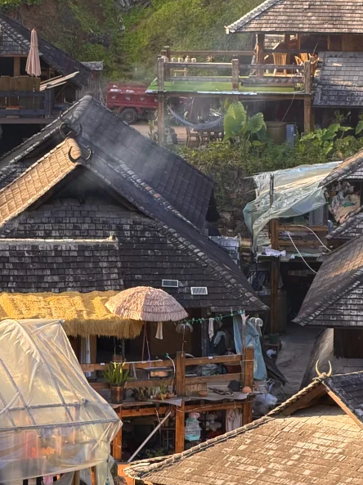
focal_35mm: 243
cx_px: 163
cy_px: 323
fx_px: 3401
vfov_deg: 8.1
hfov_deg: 6.1
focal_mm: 16.89
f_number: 2.8
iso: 50
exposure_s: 1/121
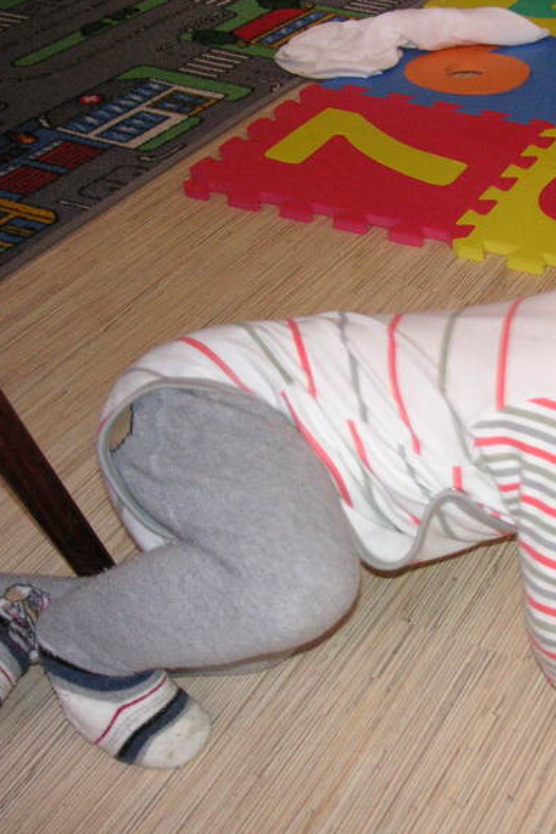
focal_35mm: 53
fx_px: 1228
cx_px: 465
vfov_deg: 37.5
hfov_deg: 25.0
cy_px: 413
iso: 160
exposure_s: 1/45
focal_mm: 6.1
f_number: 2.8
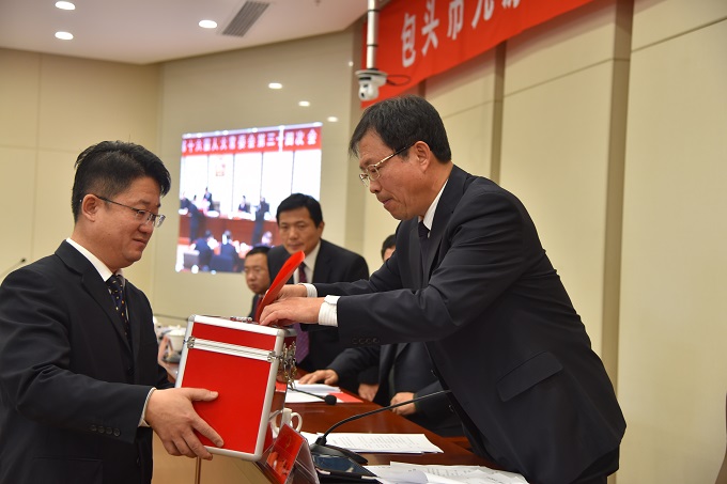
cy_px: 242
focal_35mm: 50
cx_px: 364
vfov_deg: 27.0
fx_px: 1009
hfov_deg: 39.6
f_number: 4
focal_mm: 50
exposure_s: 1/60
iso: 560
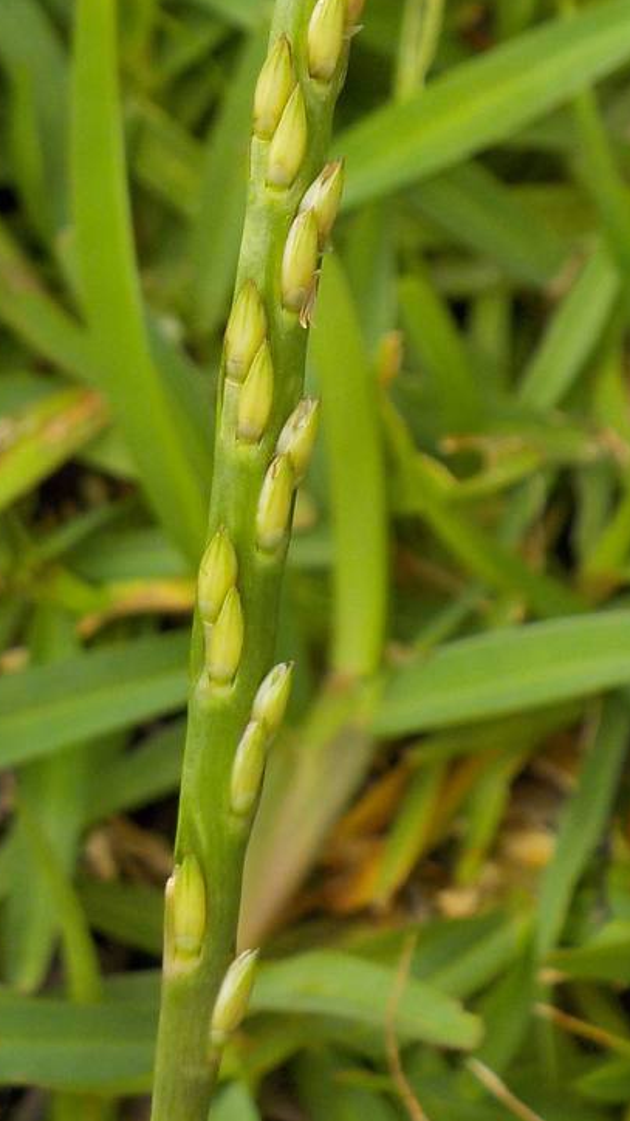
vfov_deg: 31.5
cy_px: 229
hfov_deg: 18.5
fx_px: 1931
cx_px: 317
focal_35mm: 65
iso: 125
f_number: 3.3
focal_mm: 4.1
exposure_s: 1/160
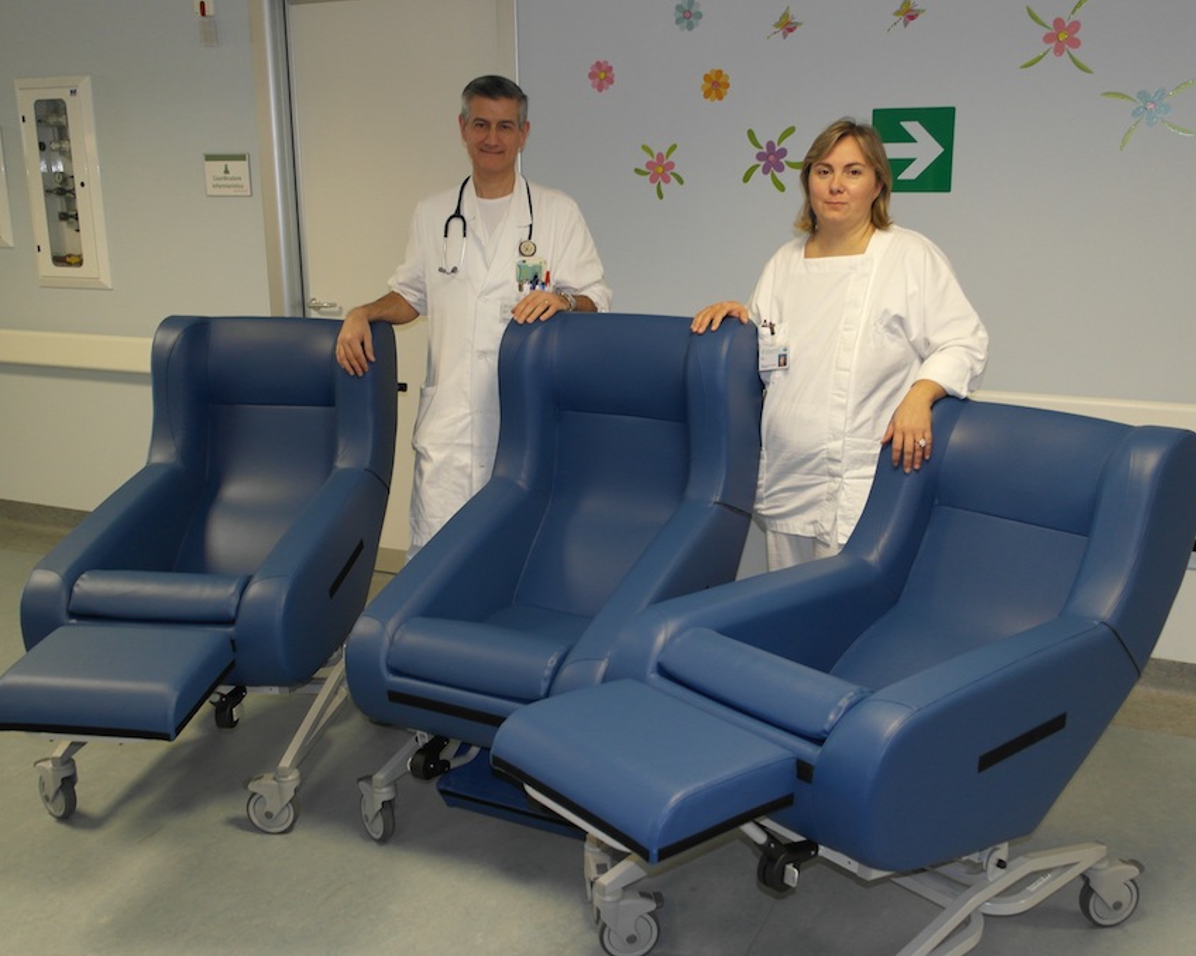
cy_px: 480
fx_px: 1203
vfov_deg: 43.3
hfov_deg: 52.8
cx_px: 622
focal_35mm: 34
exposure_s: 1/40
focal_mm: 20
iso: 400
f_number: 3.5
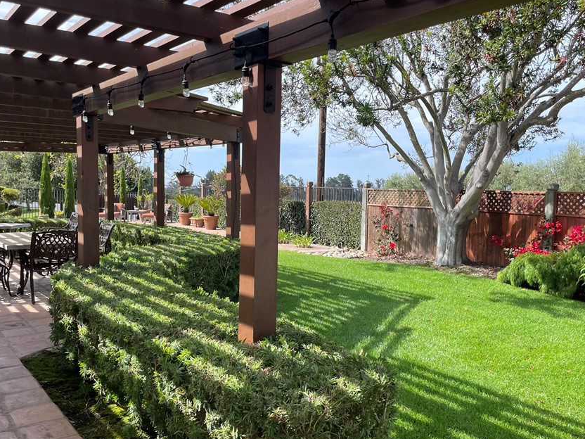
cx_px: 286
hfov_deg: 56.8
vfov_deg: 44.1
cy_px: 234
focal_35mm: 32
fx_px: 541
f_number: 1.6
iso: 32
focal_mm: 4.2
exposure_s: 1/1335
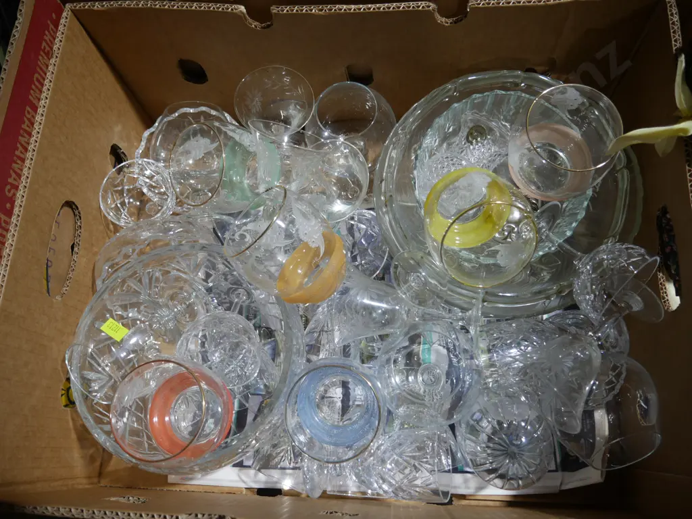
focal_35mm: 28
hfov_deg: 63.4
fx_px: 560
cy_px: 260
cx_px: 346
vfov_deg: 49.7
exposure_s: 1/60
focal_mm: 14
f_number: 3.5
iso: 200
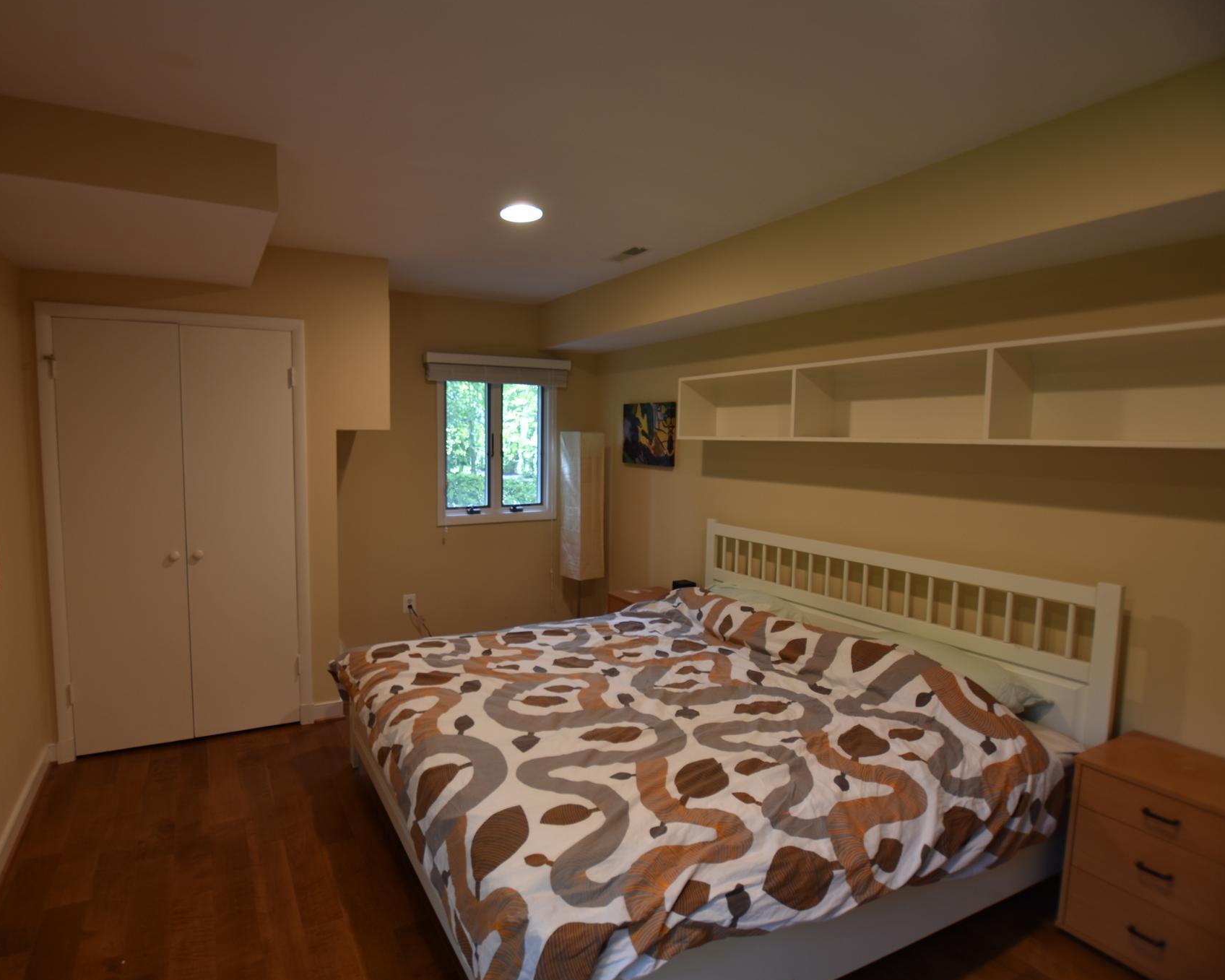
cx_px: 505
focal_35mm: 17
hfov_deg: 88.8
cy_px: 489
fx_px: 616
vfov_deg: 77.0
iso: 100
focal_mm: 10
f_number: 3.5
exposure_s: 1/25
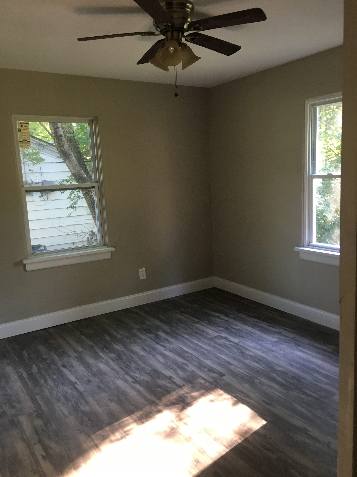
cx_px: 178
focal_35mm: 29
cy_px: 238
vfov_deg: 61.7
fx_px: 399
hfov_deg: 48.2
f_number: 2.2
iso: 80
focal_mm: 4.15
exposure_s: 1/30
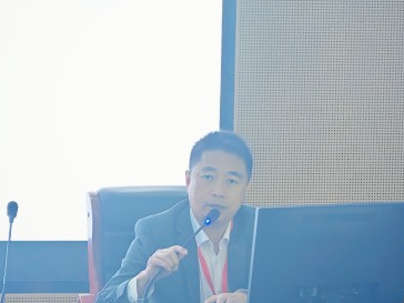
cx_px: 181
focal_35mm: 226
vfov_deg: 6.6
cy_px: 111
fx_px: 2638
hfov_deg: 8.8
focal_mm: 14.92
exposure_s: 1/30
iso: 100
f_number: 3
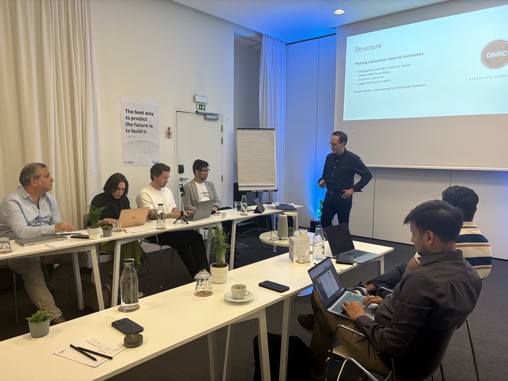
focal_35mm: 26
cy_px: 190
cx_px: 254
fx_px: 382
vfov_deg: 53.1
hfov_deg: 67.3
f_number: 1.6
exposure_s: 1/50
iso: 160
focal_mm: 5.96
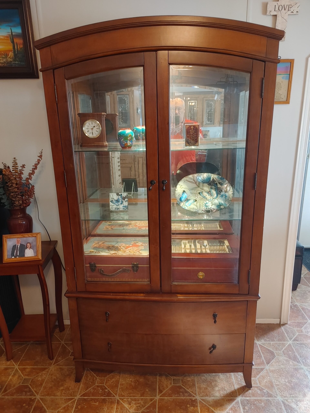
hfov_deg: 53.1
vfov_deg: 67.3
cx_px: 155
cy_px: 206
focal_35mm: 26
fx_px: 310
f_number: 1.8
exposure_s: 1/60
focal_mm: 4.81
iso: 450
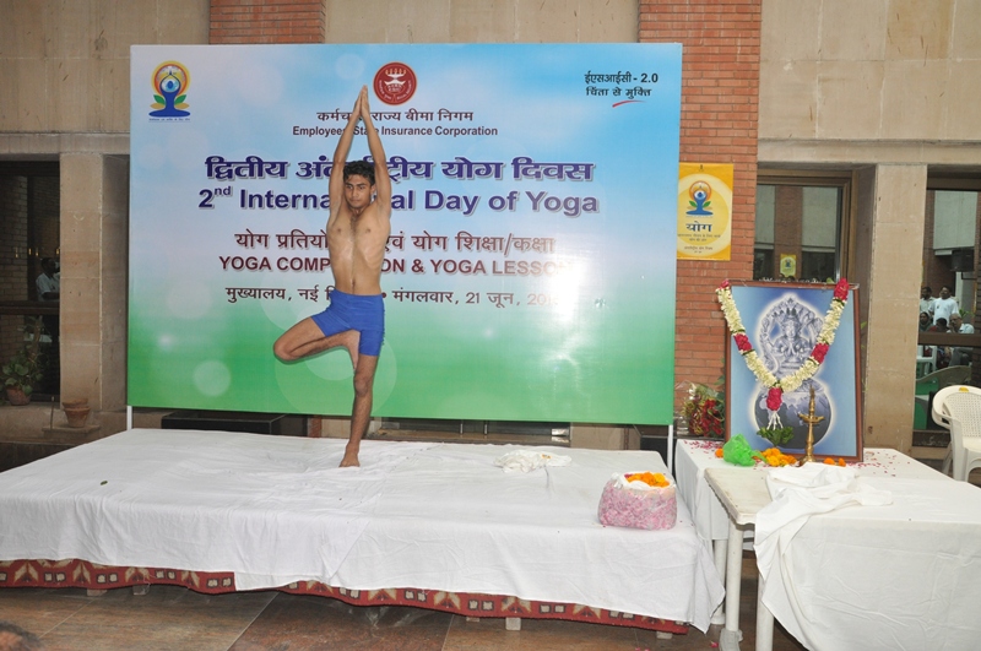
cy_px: 326
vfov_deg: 41.6
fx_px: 857
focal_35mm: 32
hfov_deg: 59.6
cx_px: 490
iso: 800
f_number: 9
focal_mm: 21
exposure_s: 1/160
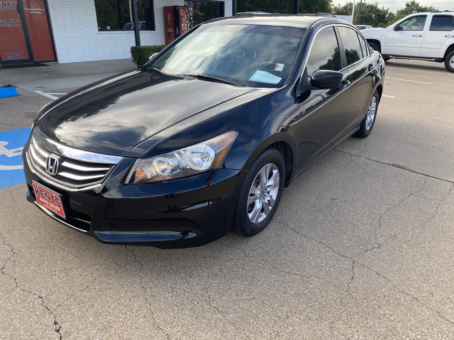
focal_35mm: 26
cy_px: 170
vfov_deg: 53.1
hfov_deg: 67.3
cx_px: 227
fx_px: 341
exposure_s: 1/446
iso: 32
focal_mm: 4.25
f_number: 1.8
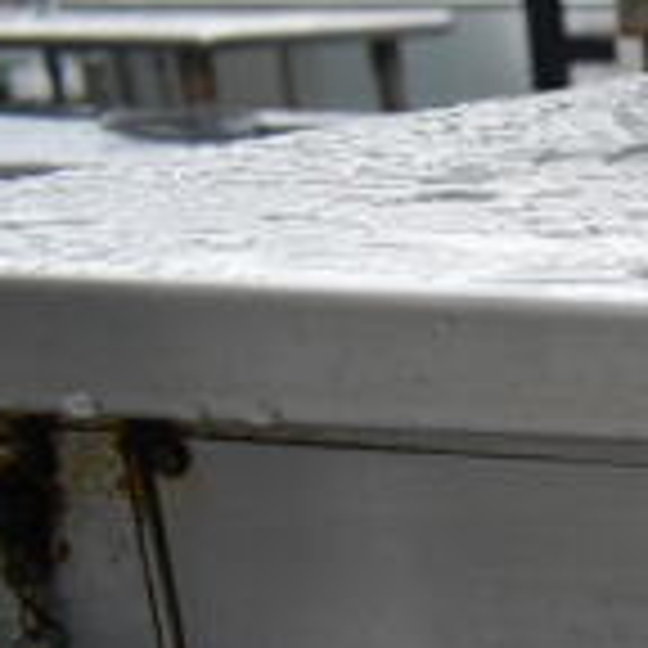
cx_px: 1300
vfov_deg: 17.1
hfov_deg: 14.7
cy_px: 796
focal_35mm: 97
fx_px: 2054
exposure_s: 1/100
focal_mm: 18
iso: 100
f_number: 5
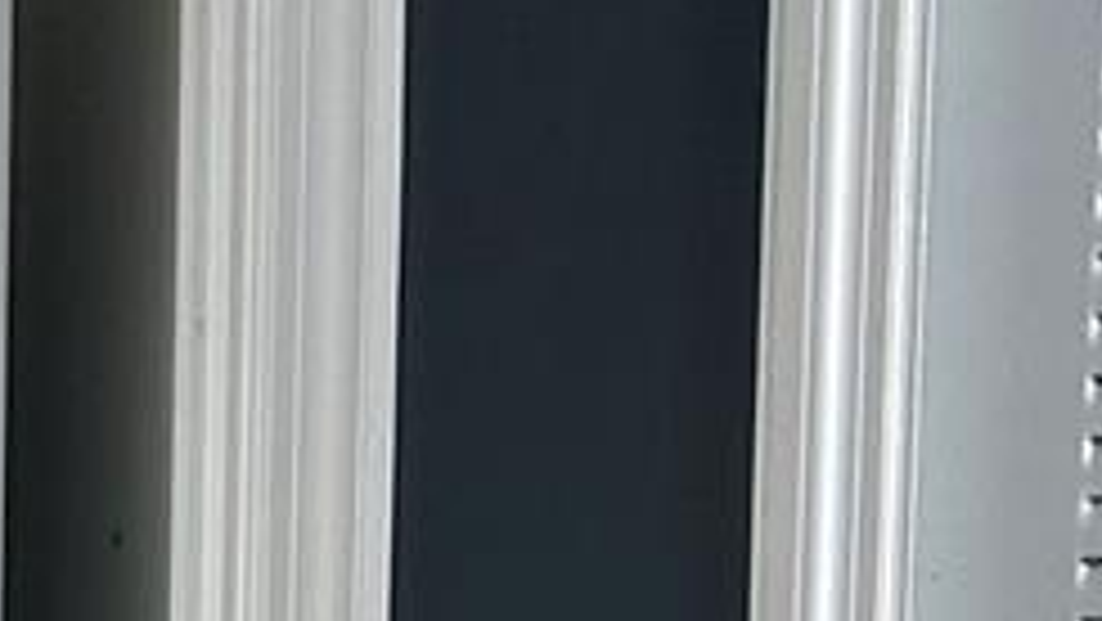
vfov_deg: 8.2
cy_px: 1310
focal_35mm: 139
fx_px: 4063
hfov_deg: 14.4
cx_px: -535
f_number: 1.5
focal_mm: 5.7
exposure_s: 1/117
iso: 125
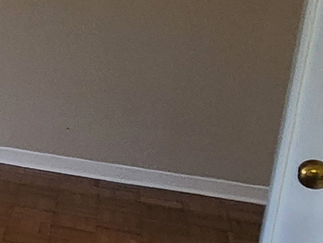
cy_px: 40
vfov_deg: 17.2
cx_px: -500
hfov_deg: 13.8
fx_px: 793
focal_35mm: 85
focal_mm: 2.2
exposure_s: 1/40
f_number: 2.2
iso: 400
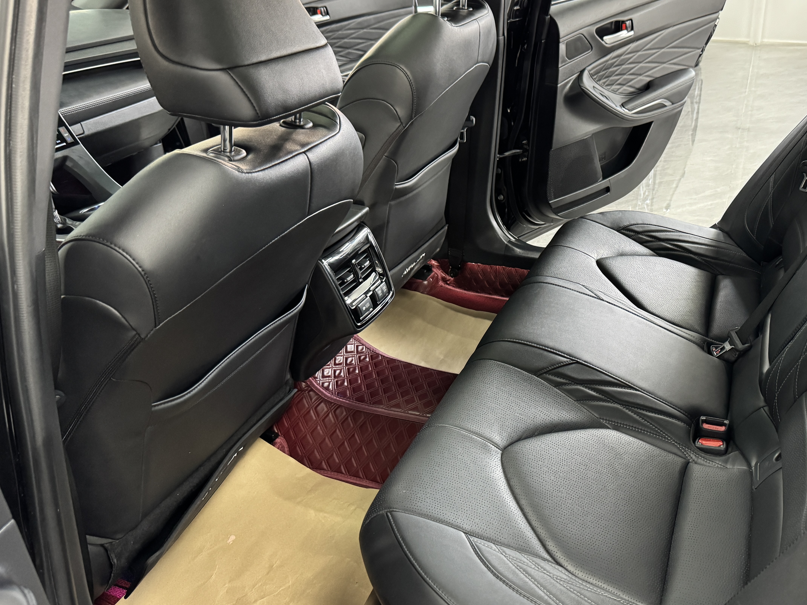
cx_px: 511
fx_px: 746
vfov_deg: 44.2
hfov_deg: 56.1
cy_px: 292
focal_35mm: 32
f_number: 1.78
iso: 800
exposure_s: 1/48
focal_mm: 6.76
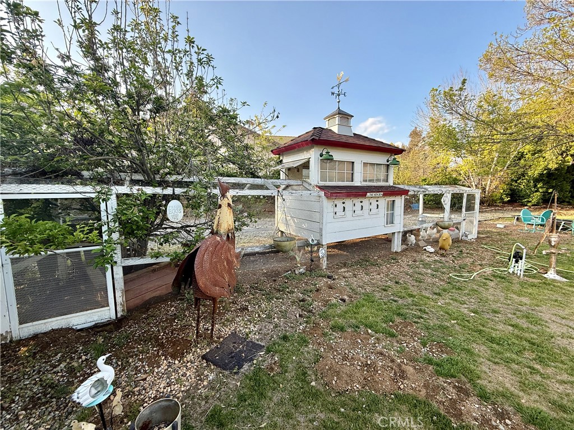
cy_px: 215
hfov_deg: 102.1
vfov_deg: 85.7
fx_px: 232
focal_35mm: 14
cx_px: 287
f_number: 2.2
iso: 64
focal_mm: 2.22
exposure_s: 1/353
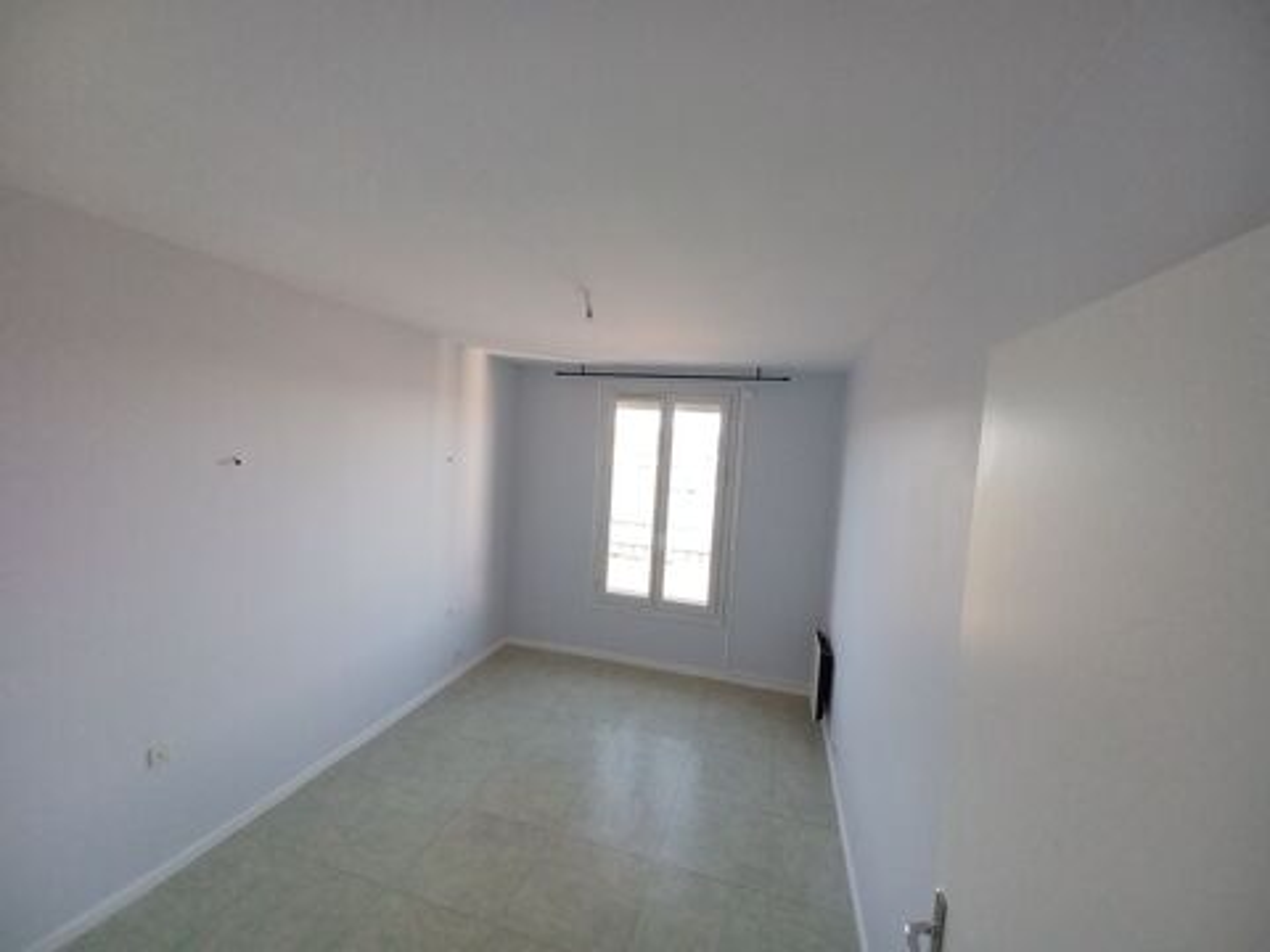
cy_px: 476
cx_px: 635
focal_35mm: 13
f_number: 2.2
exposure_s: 1/50
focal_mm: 1.42
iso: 64
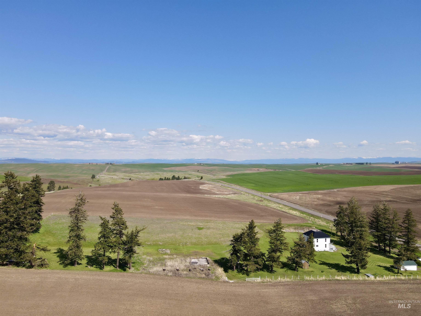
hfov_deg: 71.6
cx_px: 210
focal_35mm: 24
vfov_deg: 56.8
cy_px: 158
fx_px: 292
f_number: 2.8
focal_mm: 4.5
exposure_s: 1/800
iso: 100
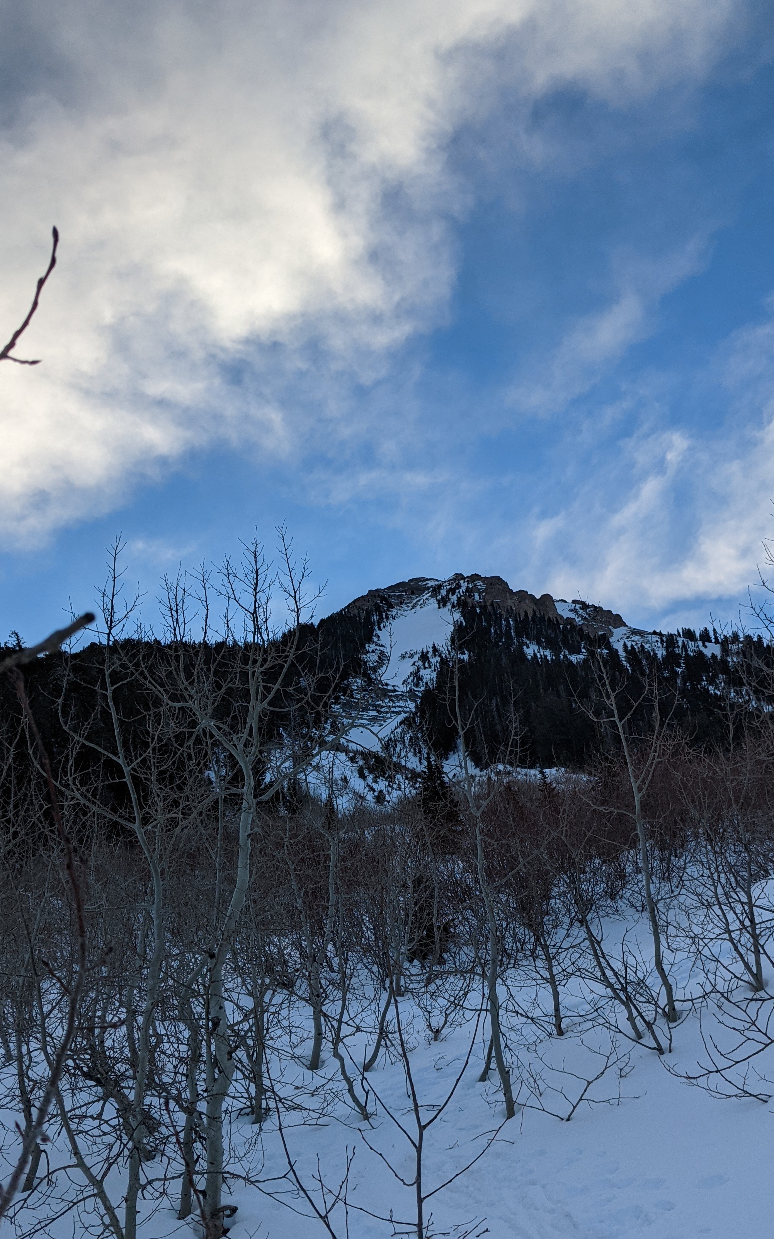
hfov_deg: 35.3
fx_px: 1215
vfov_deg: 53.8
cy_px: 710
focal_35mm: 36
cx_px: 395
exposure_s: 1/1114
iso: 51
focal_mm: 4.38
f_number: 1.73
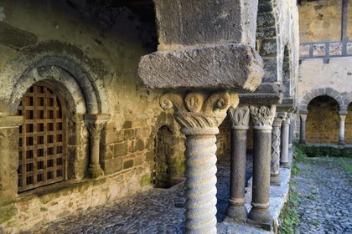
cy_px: 117
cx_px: 176
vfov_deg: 43.6
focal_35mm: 30
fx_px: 293
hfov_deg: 61.9
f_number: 7.1
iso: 400
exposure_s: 1/40
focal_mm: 30
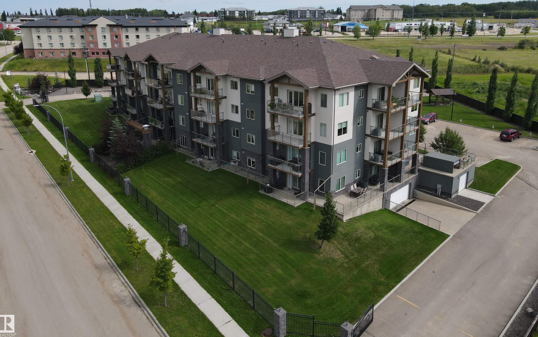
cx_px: 271
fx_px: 381
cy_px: 133
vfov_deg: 47.3
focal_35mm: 26
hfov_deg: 70.4
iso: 100
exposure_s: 1/725
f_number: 2.8
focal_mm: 4.5
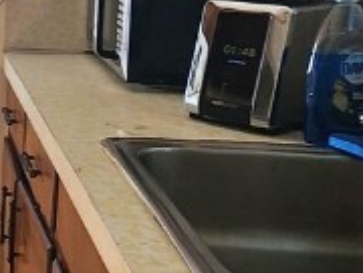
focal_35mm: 74
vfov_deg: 19.4
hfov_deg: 20.6
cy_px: 6
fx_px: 776
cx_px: -244
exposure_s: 1/60.2
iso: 160
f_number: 2.2
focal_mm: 2.2
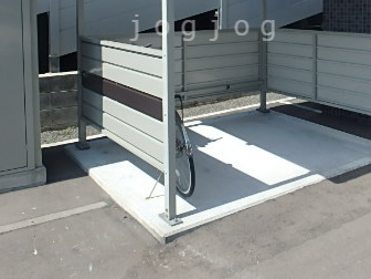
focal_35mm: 40
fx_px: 429
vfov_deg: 34.0
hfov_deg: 46.7
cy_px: 28
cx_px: 205
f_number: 6
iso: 125
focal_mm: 3.7
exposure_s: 1/400
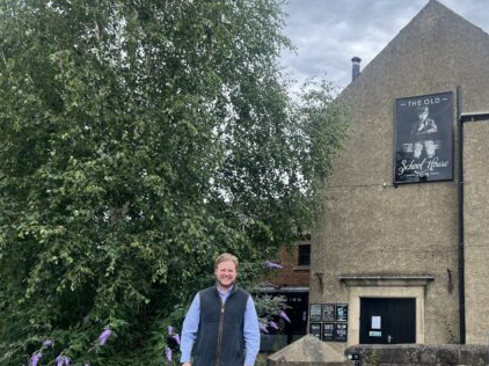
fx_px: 522
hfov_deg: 49.0
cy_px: 244
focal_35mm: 37
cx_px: 341
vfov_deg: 38.2
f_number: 1.5
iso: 50
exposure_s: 1/439
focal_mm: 5.7
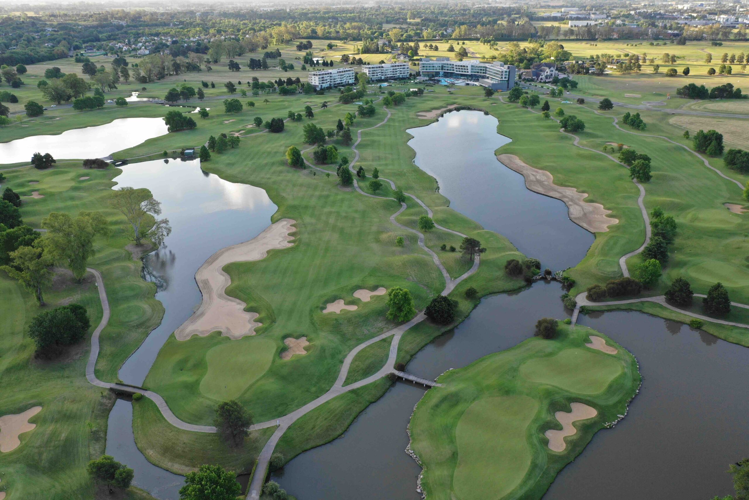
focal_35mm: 28
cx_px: 374
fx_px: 583
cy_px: 250
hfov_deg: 65.5
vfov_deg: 46.4
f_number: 4
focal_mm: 10.26
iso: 100
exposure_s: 1/160
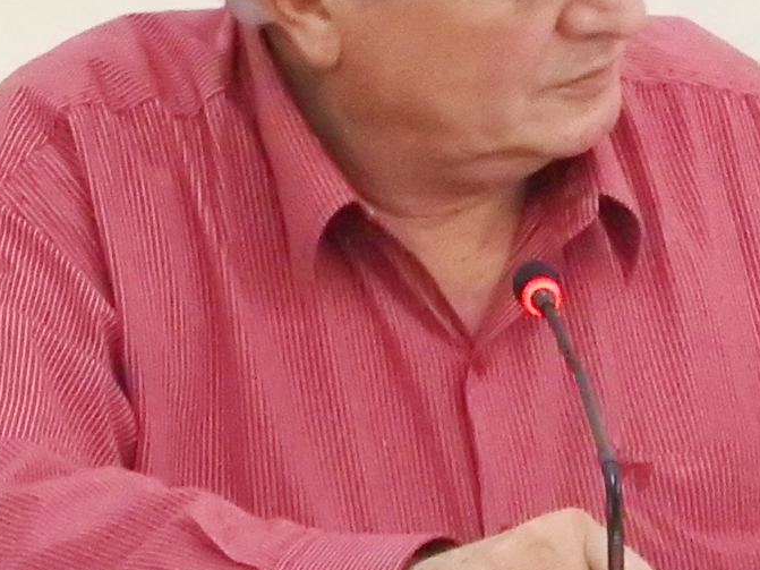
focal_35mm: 2288
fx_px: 50224
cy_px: 77
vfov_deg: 0.6
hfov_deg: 0.9
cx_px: 469
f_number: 5.6
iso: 1600
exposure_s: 1/25
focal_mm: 116.5
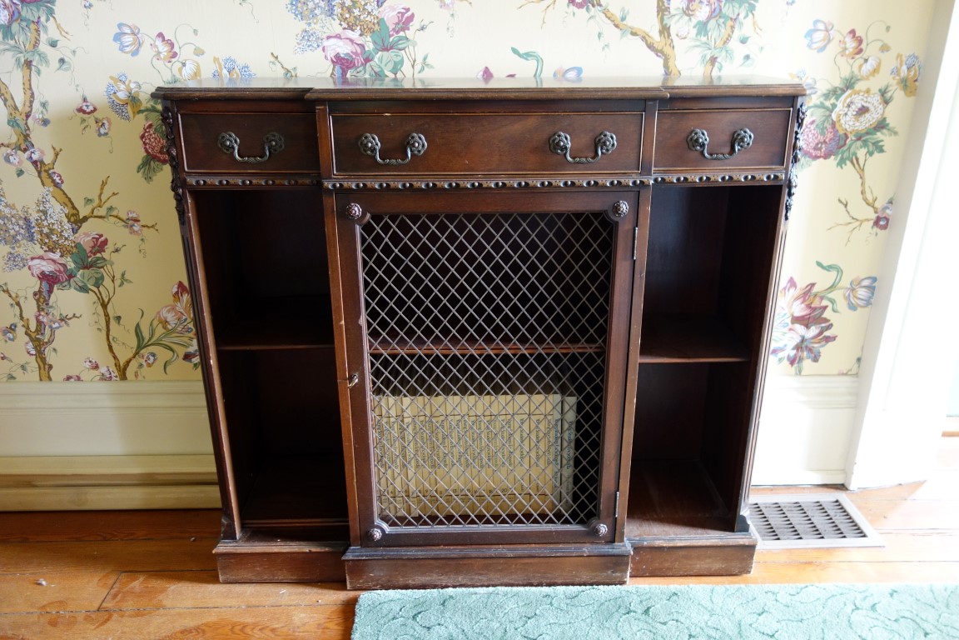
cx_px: 480
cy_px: 320
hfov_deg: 65.5
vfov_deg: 46.4
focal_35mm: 28
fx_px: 746
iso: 400
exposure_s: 1/30
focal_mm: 10.4
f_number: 1.8
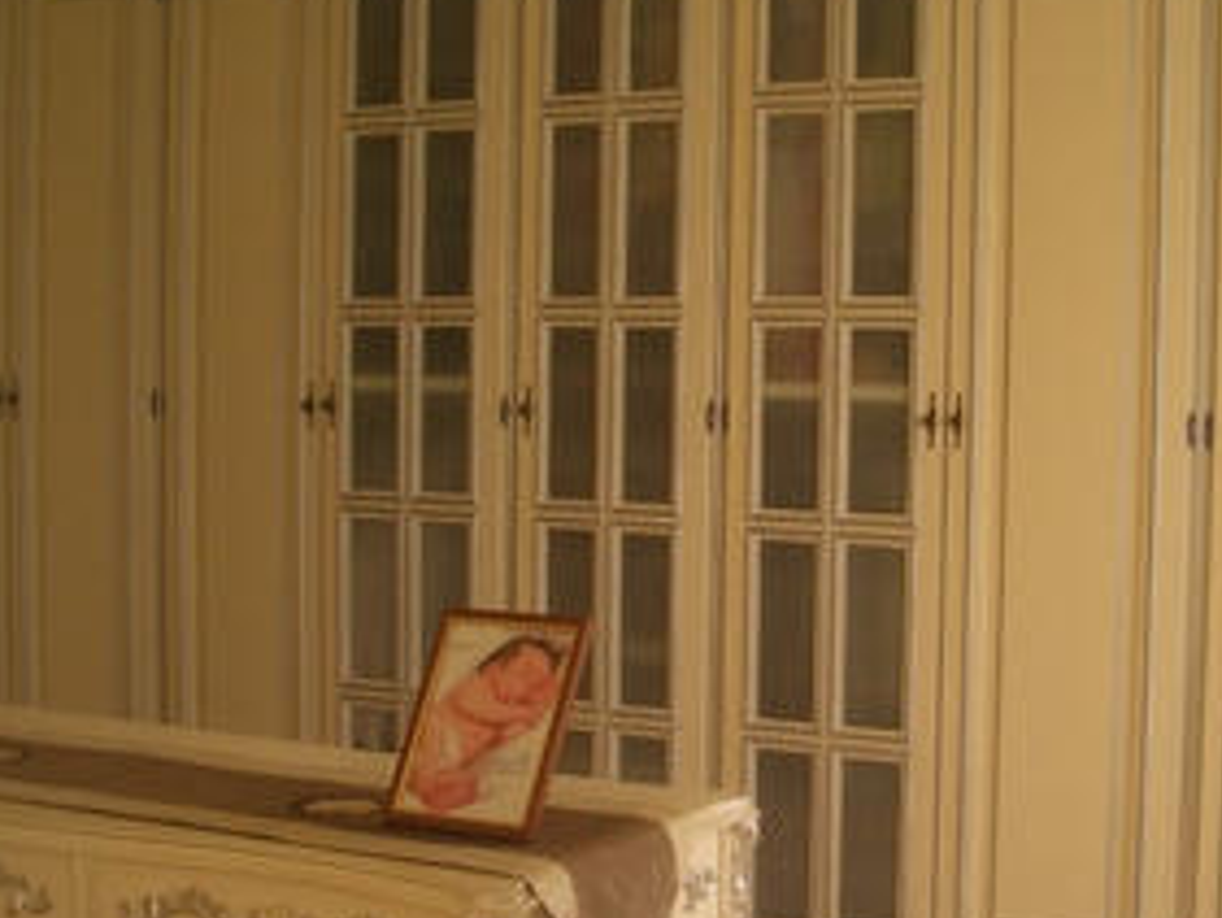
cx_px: 791
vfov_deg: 26.1
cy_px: 496
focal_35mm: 56
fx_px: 1978
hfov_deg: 34.1
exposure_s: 1/80
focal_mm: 5.8
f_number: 2.6
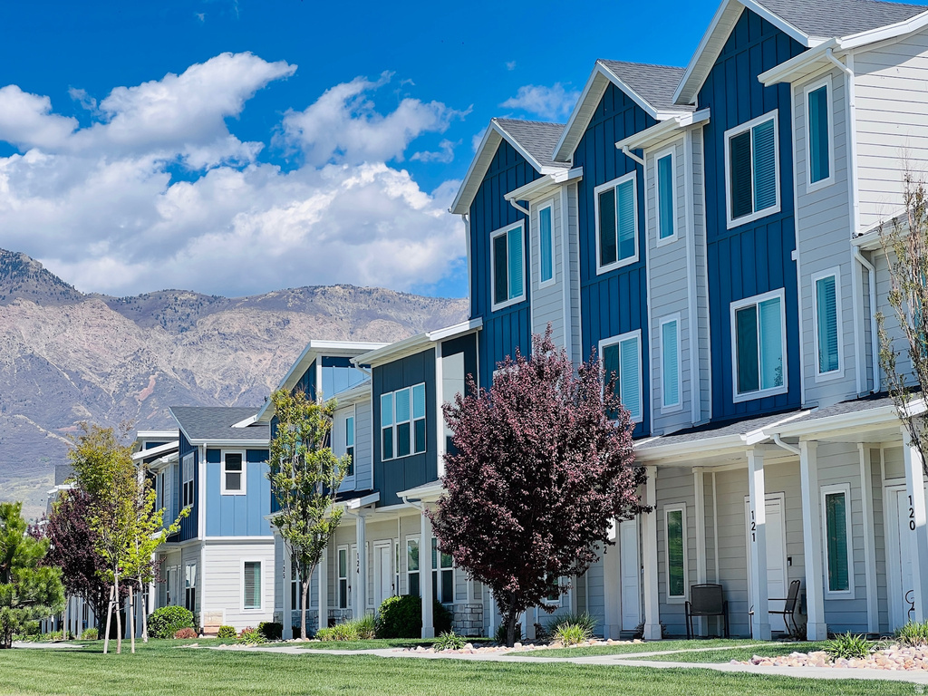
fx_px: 2064
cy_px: 348
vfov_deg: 19.1
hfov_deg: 25.3
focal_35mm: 77
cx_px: 464
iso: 32
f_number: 2.8
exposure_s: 1/418
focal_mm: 9
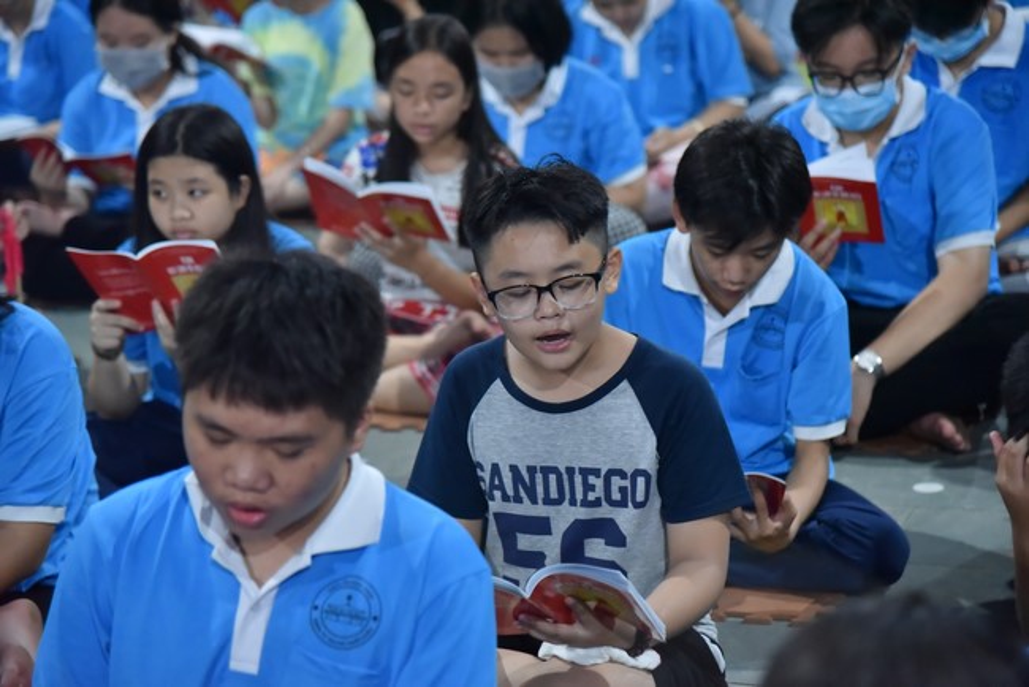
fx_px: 3203
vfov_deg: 12.2
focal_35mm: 112
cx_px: 514
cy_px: 344
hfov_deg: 18.3
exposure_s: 1/125
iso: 5000
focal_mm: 112
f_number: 4
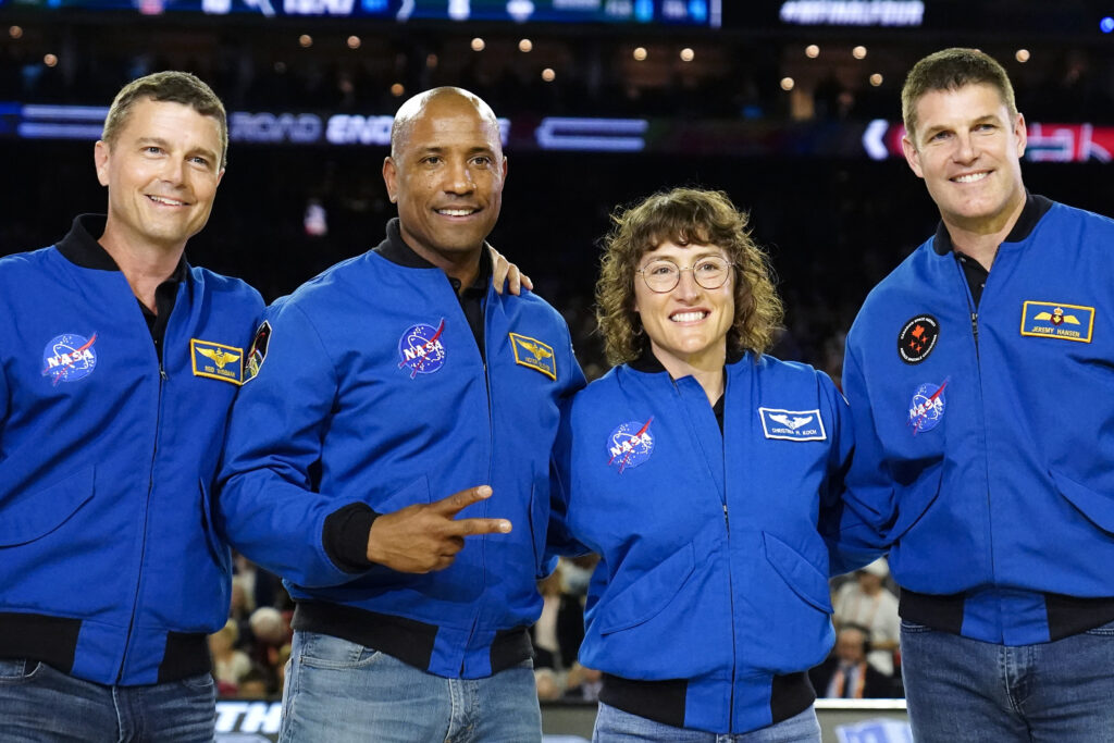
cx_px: 557
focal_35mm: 103
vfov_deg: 13.3
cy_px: 372
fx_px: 3188
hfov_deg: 19.8
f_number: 3.5
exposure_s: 1/2500
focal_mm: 69
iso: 8000
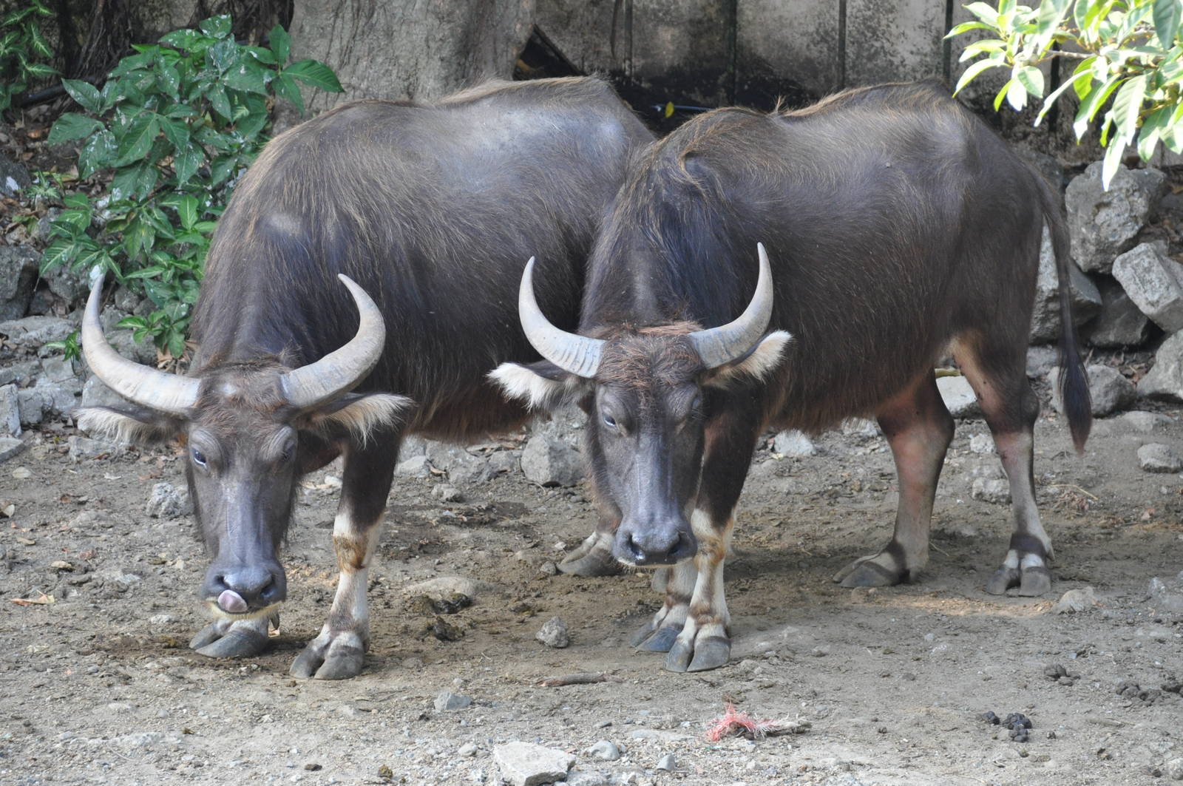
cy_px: 393
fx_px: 7139
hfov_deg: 9.5
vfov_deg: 6.3
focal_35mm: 218
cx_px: 592
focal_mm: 145
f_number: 5.6
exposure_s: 1/125
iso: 900
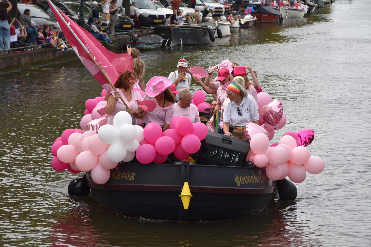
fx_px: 1515
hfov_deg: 14.0
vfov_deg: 9.3
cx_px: 186
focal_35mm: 147
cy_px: 124
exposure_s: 1/250
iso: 200
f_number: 8
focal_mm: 98
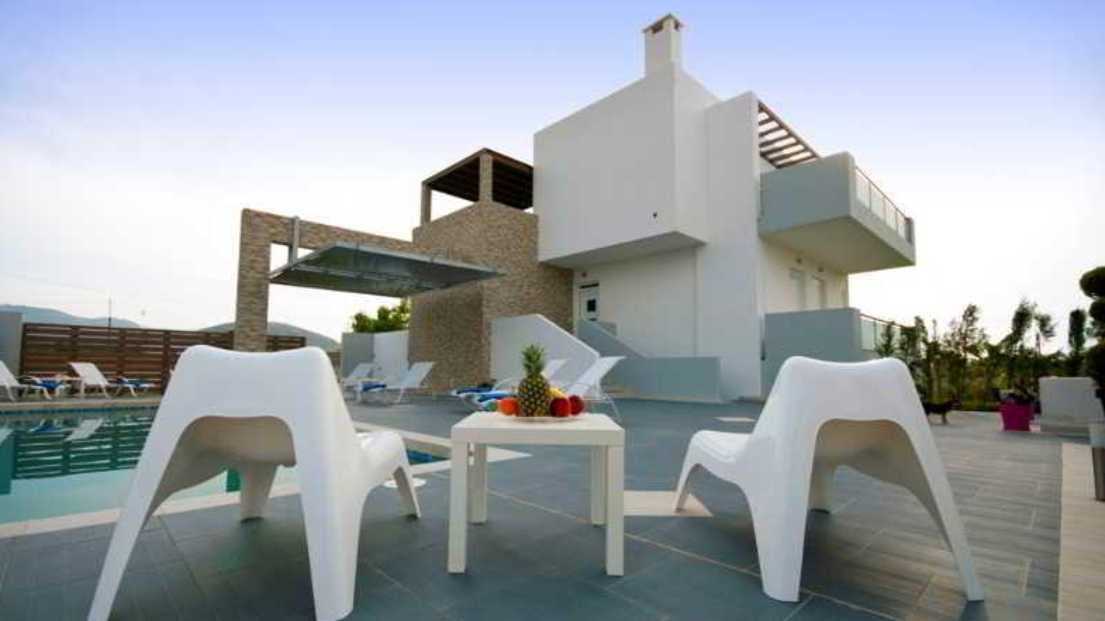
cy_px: 318
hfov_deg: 99.4
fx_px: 469
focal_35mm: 16
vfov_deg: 67.0
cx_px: 545
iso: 100
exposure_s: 1/125
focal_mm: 10
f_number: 6.3
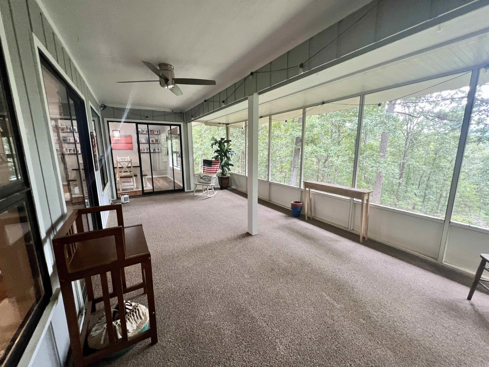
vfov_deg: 89.9
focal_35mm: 13
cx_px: 244
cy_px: 184
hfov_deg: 106.2
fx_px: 184
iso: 200
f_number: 1.8
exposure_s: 1/60
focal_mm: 1.57
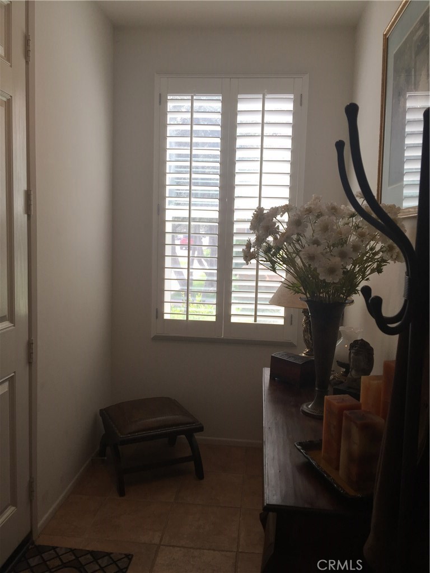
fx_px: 480
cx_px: 215
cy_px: 286
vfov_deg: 61.7
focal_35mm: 29
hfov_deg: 48.2
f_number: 2.2
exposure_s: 1/120
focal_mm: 4.15
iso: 32
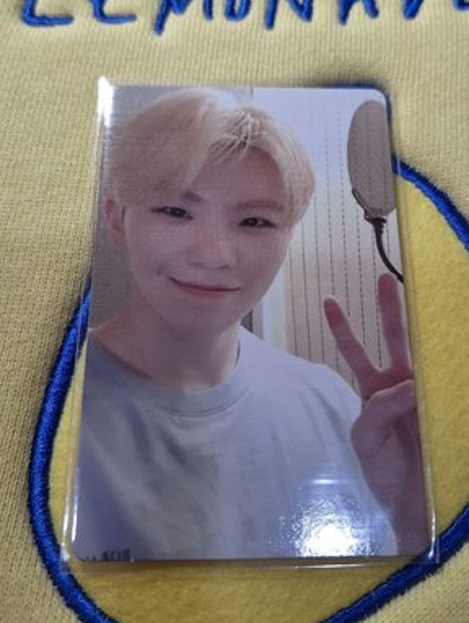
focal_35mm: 32
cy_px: 259
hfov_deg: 44.2
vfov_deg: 56.5
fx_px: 577
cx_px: 256
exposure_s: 1/60
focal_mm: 5.54
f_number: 1.8
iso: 50
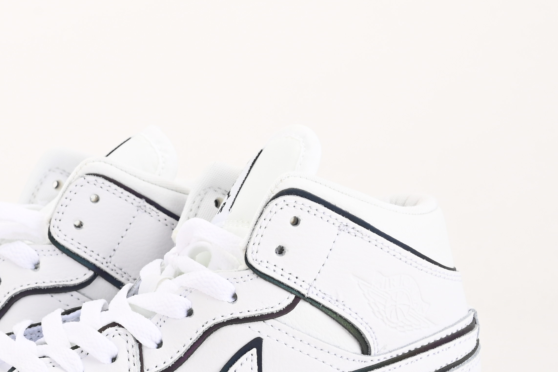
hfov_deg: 16.5
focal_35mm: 121
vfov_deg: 11.3
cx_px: -15
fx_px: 1876
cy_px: 240
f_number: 11
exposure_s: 1/200
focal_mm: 46
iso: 100
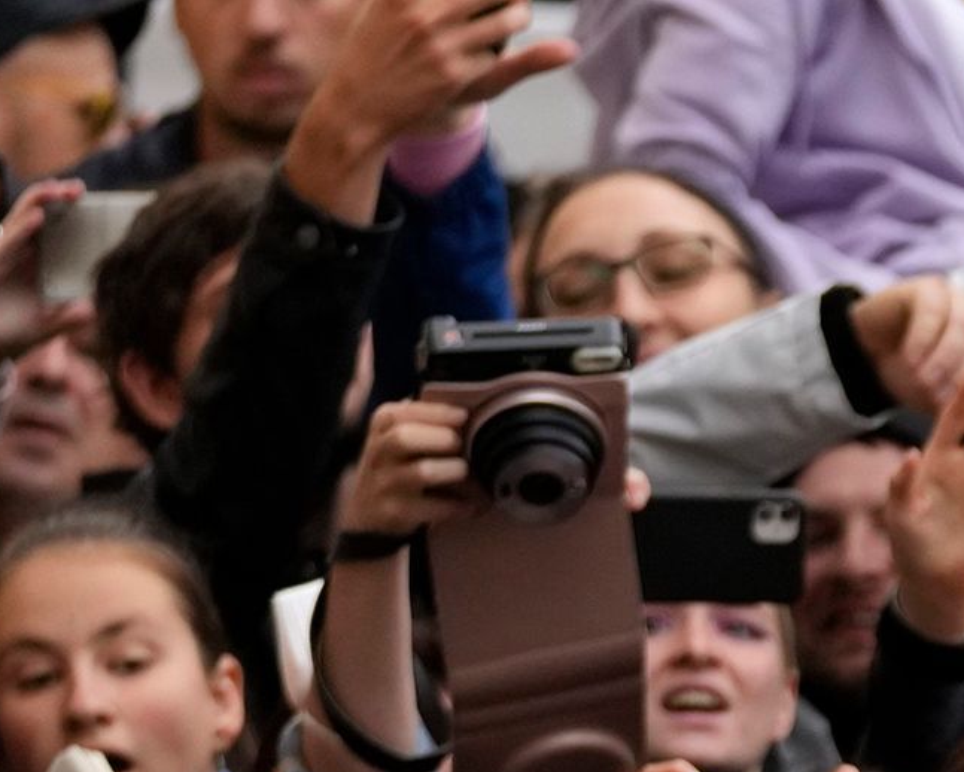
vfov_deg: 4.3
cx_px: 1272
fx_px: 10217
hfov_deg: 5.4
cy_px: 781
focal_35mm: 358
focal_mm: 126
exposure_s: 1/3200
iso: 800
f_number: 3.2
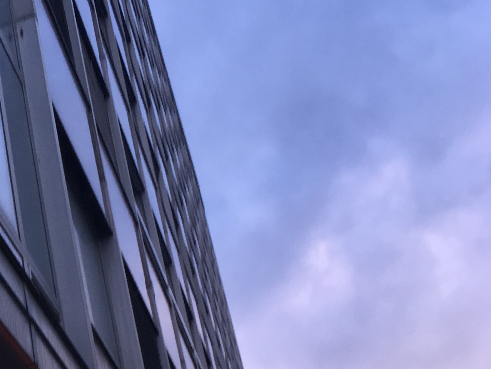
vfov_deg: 20.5
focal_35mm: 70
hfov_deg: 25.3
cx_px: -77
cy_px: 348
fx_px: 993
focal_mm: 4.15
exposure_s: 1/100
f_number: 2.2
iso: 40
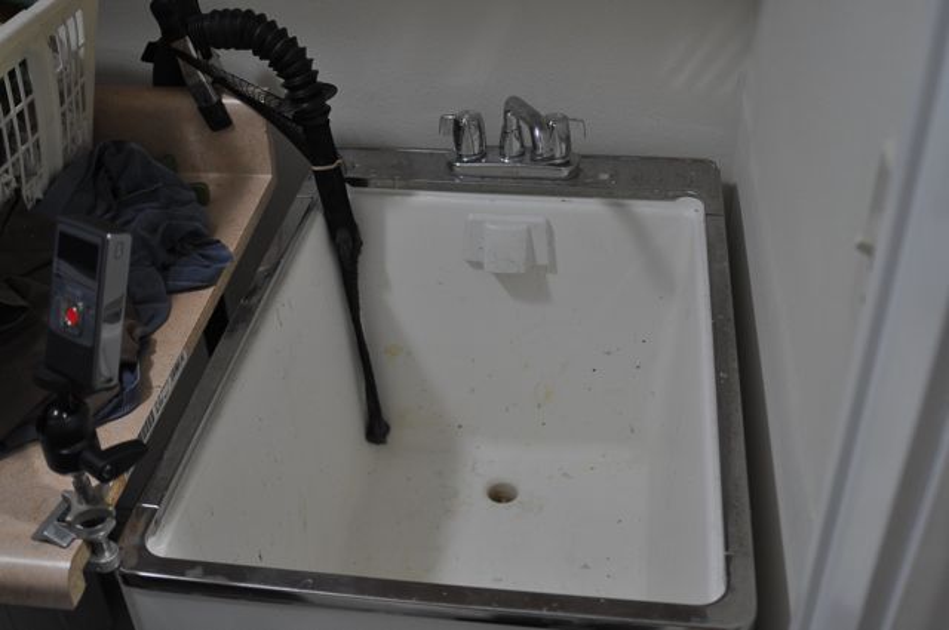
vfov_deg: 31.8
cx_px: 474
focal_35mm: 42
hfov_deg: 46.5
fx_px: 1106
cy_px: 315
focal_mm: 28
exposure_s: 1/30
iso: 400
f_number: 3.3
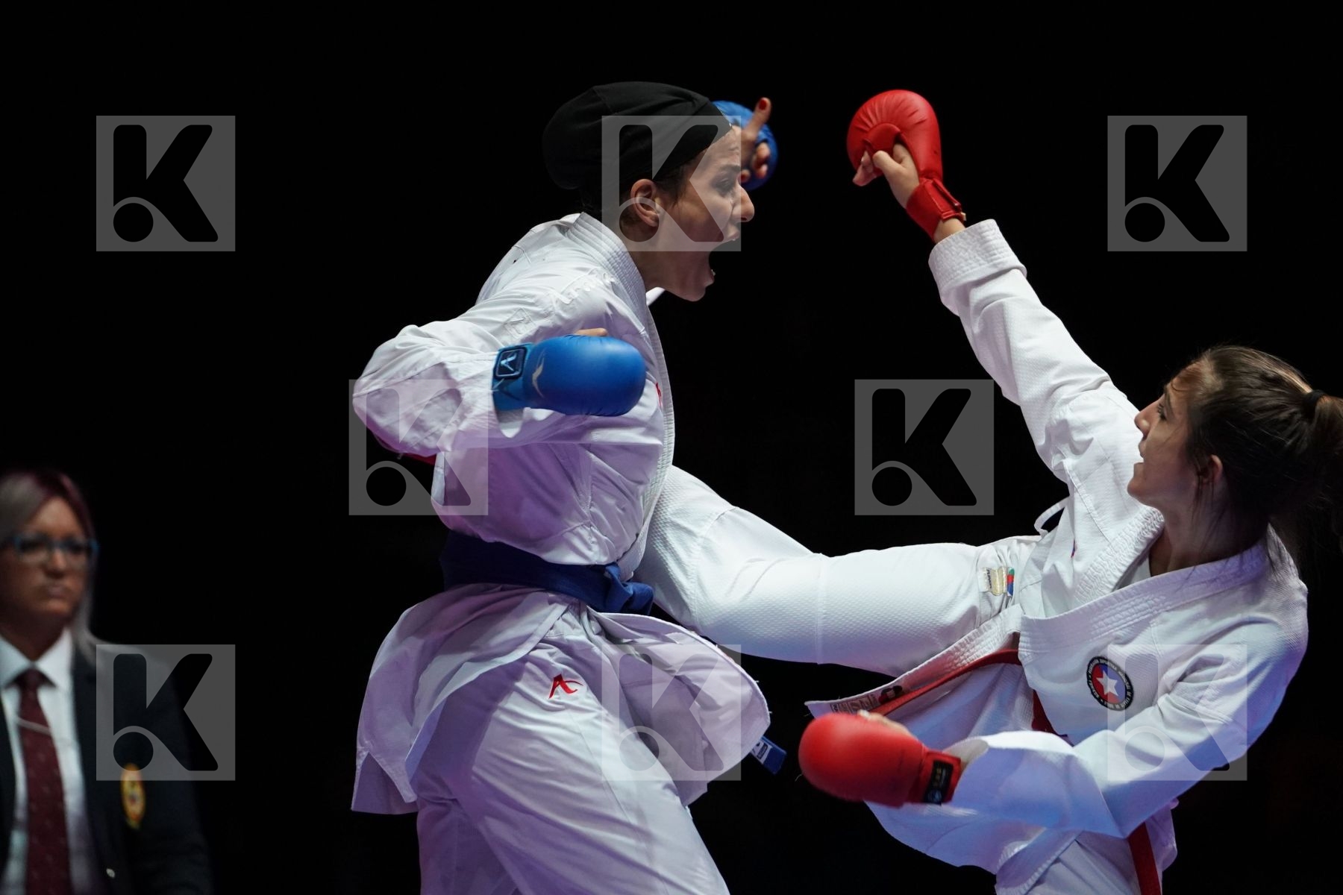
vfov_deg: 4.7
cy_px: 448
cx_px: 672
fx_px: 11004
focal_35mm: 295
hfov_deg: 7.0
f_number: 2.8
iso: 3200
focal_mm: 197
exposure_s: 1/1000
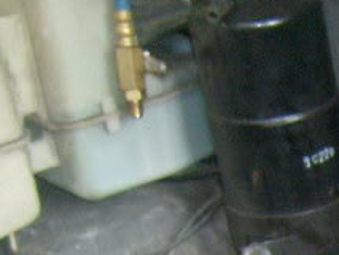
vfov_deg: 8.2
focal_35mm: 168
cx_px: 761
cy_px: 575
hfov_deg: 10.4
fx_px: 1646
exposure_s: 1/45
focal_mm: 5.8
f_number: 2.8
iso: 100
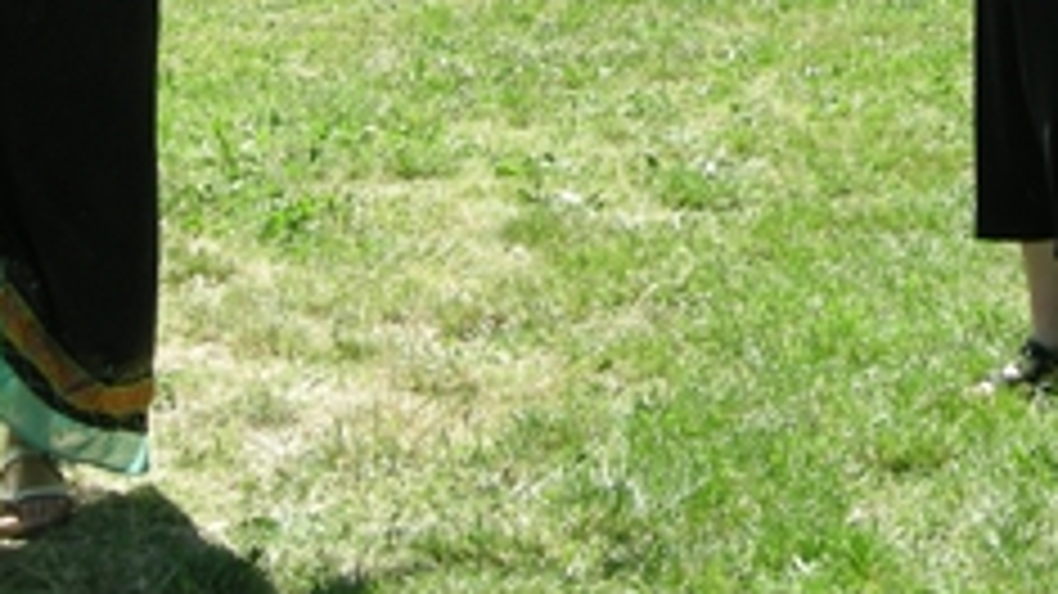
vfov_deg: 11.6
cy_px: -279
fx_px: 2804
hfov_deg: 21.2
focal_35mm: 100
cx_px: 743
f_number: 4.8
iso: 64
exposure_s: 1/137
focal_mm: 7.5
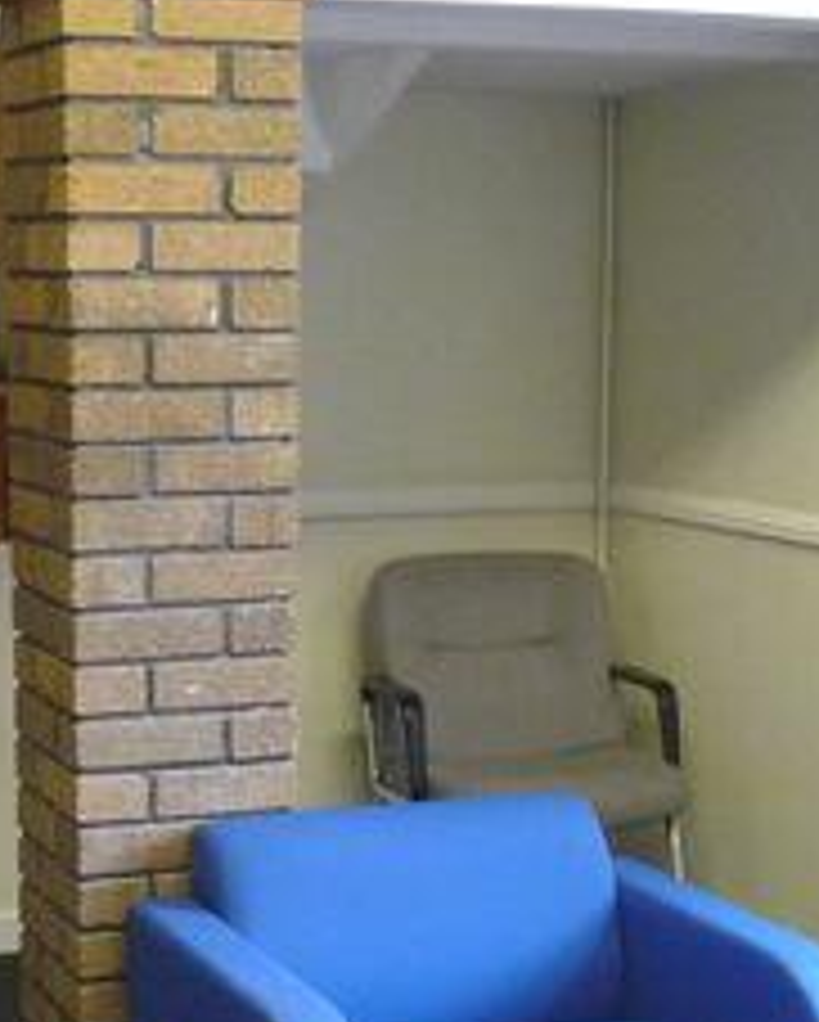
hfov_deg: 19.9
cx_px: 266
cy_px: 801
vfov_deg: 24.4
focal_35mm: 77
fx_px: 2330
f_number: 3.3
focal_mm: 4.7
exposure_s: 1/8
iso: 400
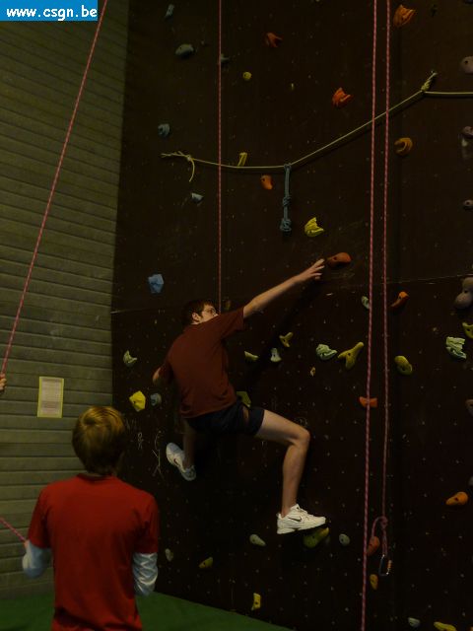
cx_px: 236
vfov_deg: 45.8
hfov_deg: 35.1
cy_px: 316
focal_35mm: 41
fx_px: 747
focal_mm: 5
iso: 100
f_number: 3.4
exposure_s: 1/8
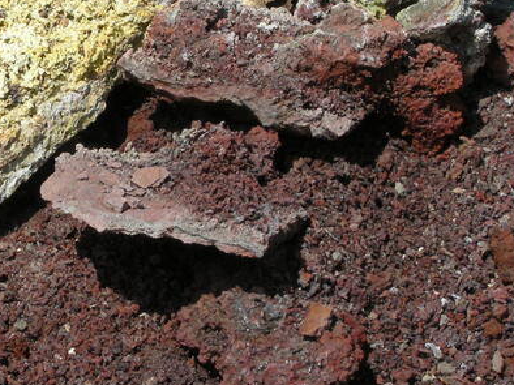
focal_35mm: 320
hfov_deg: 6.2
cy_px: 131
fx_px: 4749
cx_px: 7
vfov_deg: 4.6
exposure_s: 1/367
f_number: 6.5
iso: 100
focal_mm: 26.3
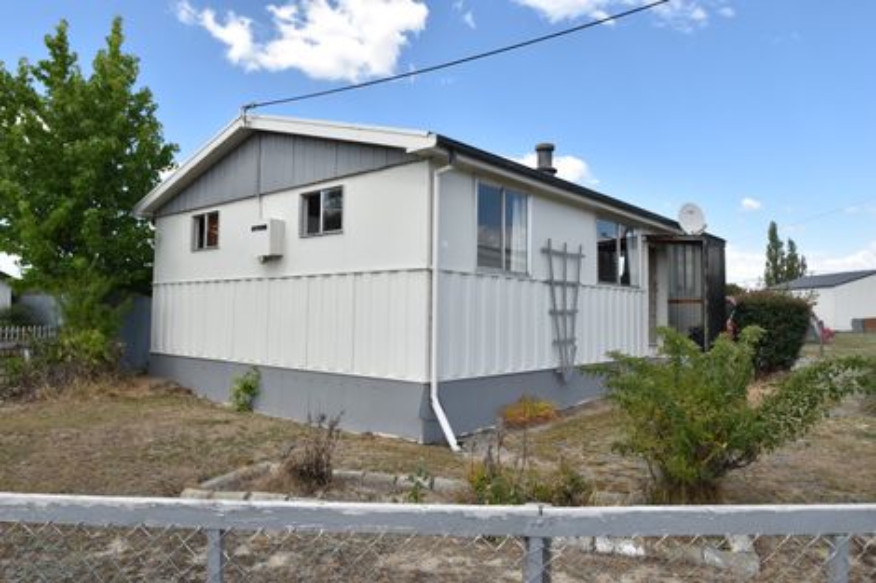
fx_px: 584
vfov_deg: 53.1
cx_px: 438
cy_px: 292
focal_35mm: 24
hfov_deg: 73.8
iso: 200
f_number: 10
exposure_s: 1/400
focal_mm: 16
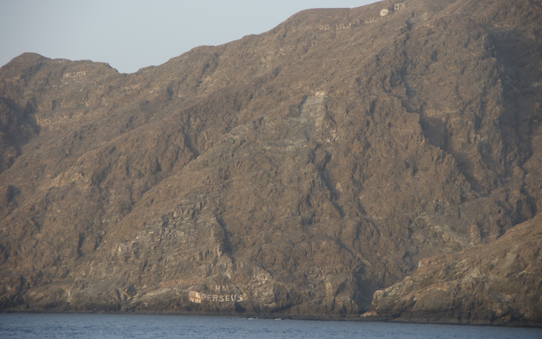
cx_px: 272
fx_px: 2718
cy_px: 163
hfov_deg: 11.4
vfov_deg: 7.1
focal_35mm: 184
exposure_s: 1/200
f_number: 5.6
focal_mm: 120
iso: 125
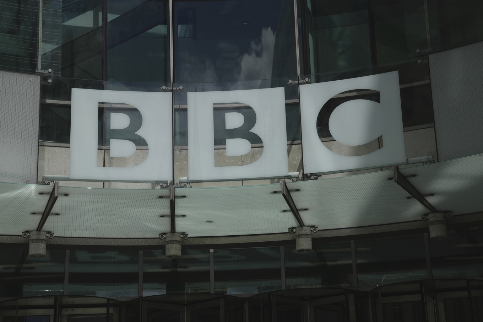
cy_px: 161
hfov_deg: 33.4
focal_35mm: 60
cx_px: 242
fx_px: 805
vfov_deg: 22.6
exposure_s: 1/1000
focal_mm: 60
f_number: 9
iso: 100
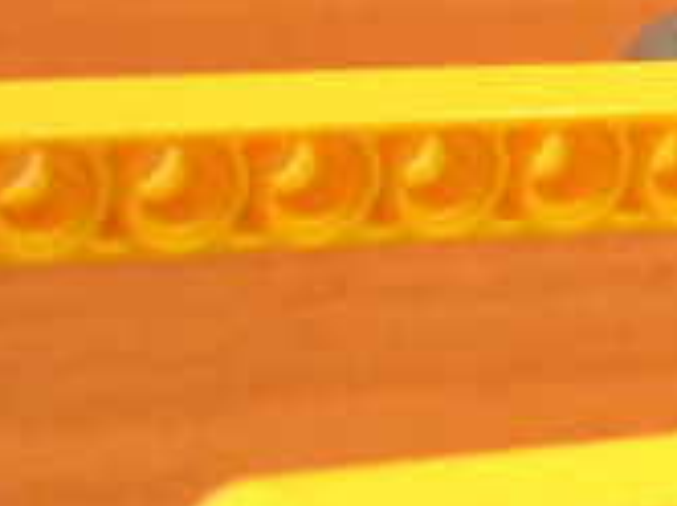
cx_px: 1815
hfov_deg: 7.7
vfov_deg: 6.3
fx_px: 4589
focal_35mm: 235
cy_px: 547
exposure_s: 1/4
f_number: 2.8
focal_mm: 7.8
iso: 101
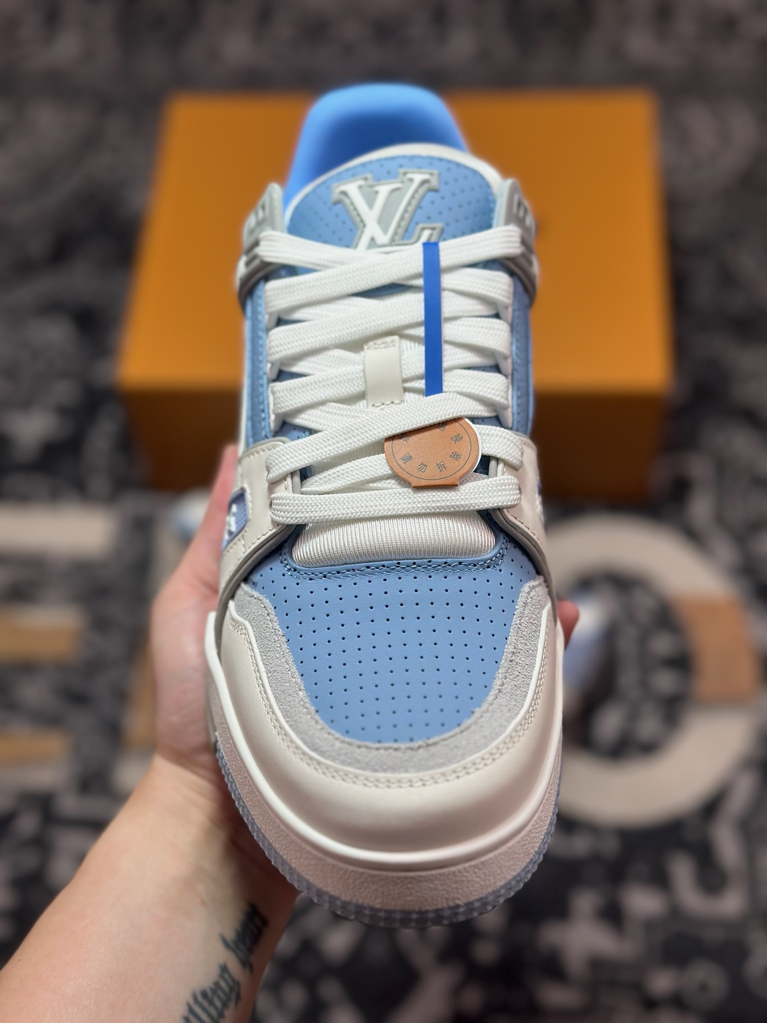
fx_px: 1418
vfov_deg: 39.7
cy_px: 512
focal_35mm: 48
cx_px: 384
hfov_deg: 30.3
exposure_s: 1/1305
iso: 80
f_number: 1.78
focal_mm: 6.86
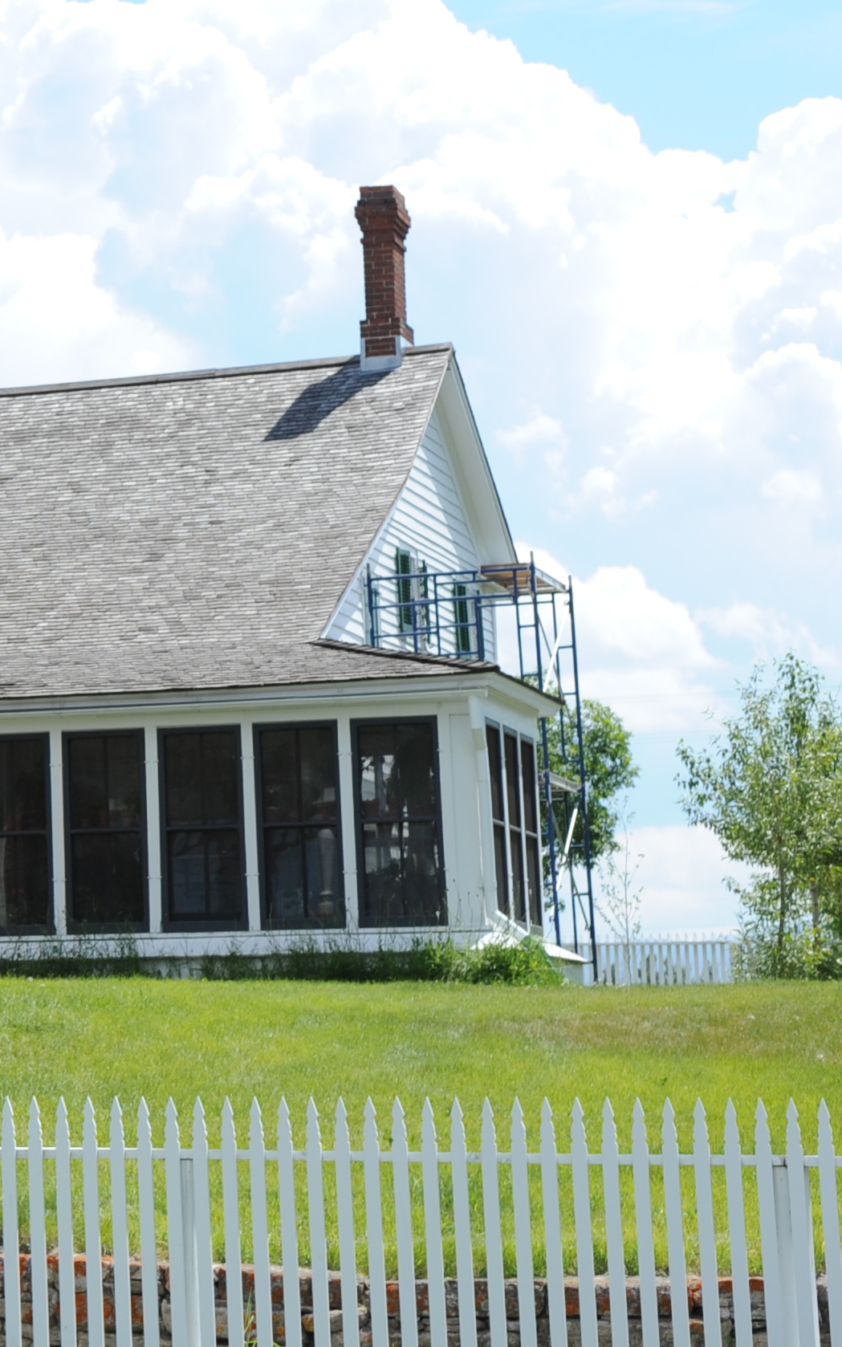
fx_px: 4552
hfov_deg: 10.0
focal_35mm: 124
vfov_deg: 16.8
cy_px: 470
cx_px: -702
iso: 400
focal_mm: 48
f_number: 8
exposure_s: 1/1000
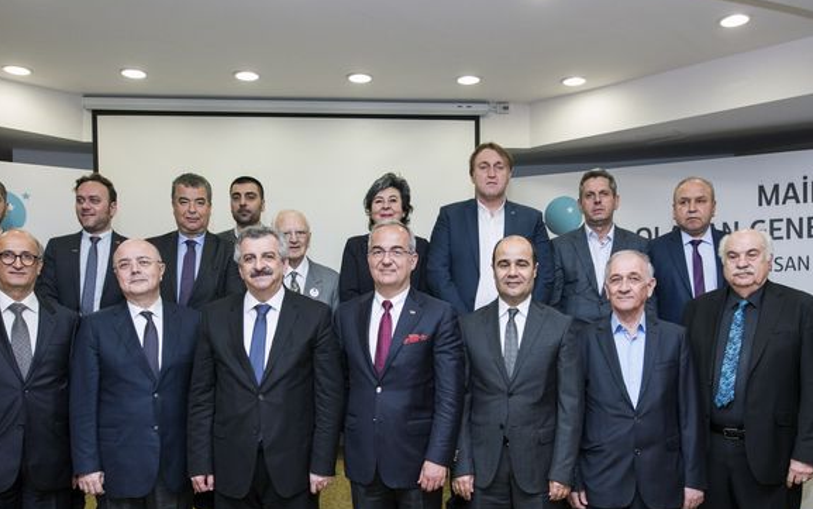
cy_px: 363
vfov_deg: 35.7
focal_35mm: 35
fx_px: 776
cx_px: 421
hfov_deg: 55.3
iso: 1600
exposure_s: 1/160
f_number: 4.5
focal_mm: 22
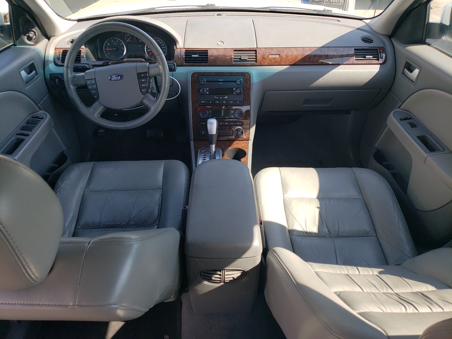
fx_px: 339
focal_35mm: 26
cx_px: 226
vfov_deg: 53.1
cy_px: 170
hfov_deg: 67.3
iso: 50
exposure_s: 1/476
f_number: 1.5
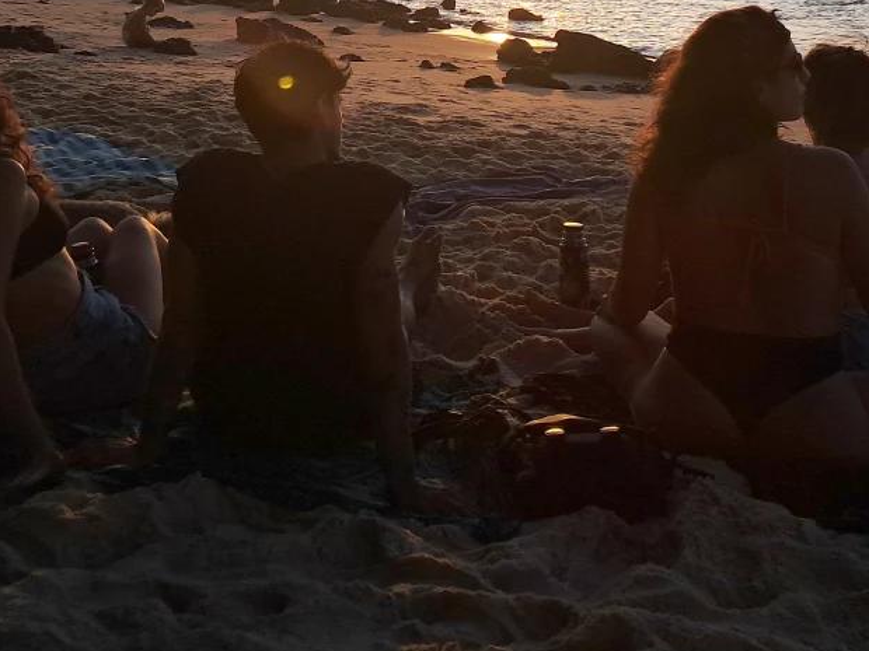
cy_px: -38
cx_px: 373
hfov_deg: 31.6
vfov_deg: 22.8
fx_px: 1531
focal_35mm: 61
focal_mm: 4
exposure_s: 1/699
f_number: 1.8
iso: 50
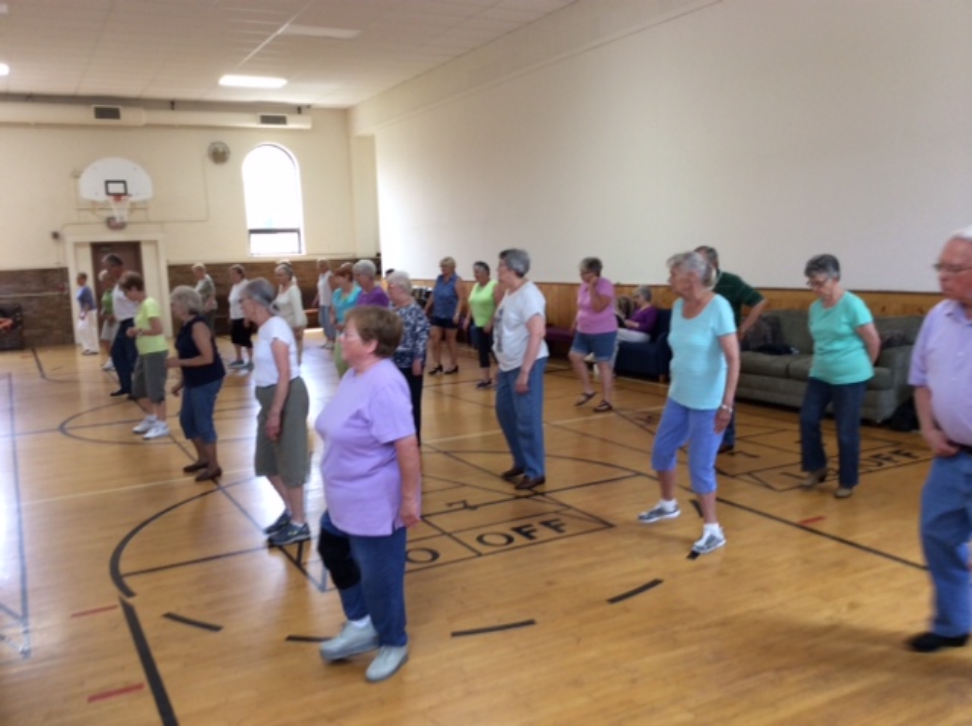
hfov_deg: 55.4
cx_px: 486
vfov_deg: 42.8
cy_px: 363
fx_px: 925
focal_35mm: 33
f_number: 2.4
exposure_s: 1/24
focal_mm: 3.3
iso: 50
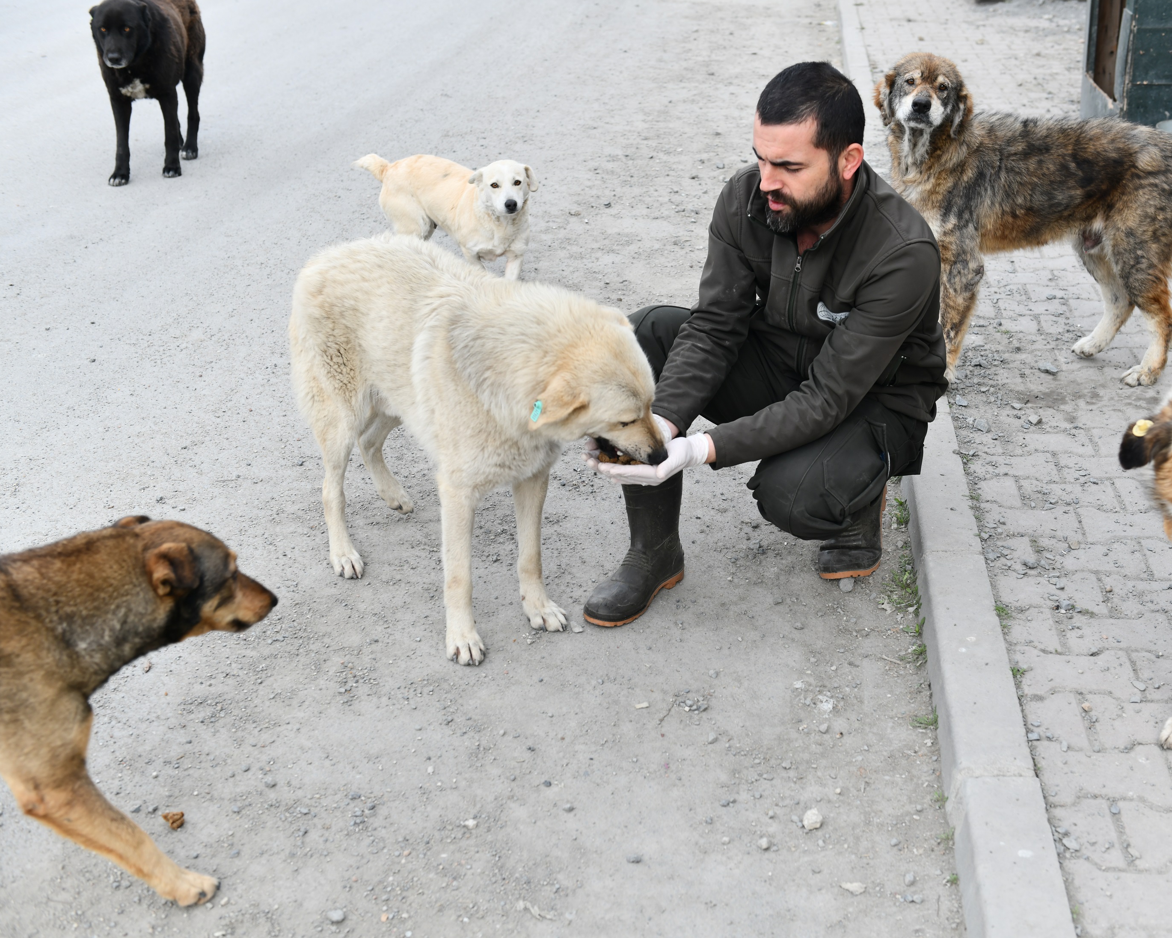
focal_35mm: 43
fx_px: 1492
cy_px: 469
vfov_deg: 34.9
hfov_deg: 42.7
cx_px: 685
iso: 64
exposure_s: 1/250
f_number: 5
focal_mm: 38
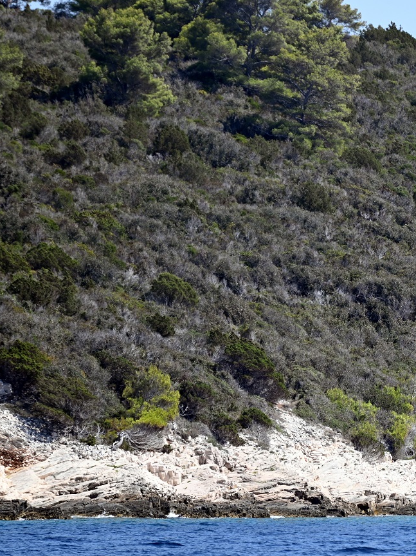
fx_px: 5802
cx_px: 369
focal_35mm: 362
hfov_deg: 4.1
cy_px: 278
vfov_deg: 5.5
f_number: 5.6
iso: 280
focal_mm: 250
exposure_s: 1/1000
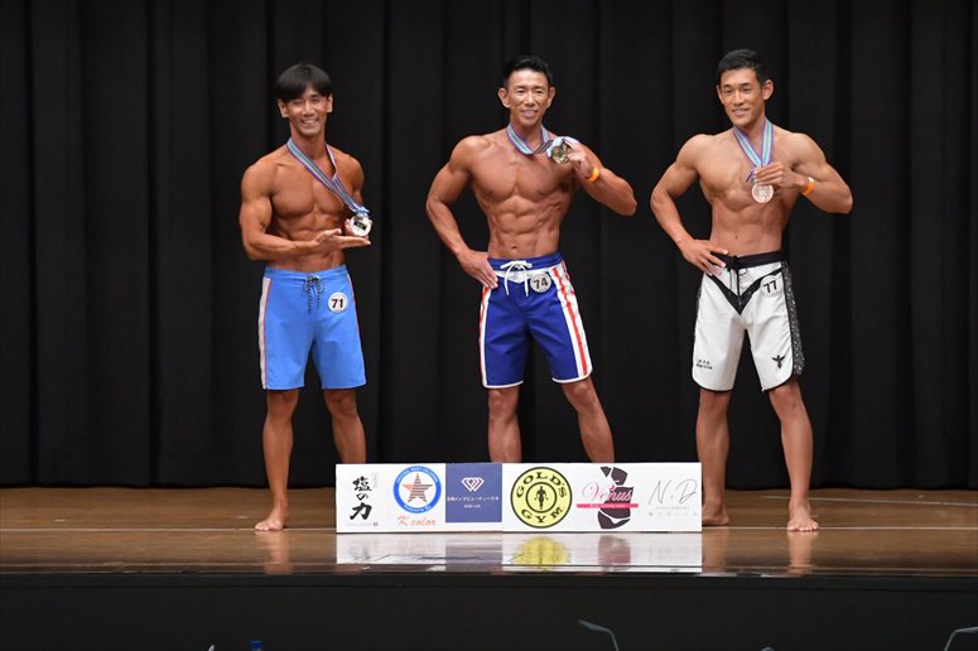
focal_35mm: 202
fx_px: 5485
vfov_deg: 6.8
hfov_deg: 10.2
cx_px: 489
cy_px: 326
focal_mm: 135
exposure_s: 1/400
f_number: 5.6
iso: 6400
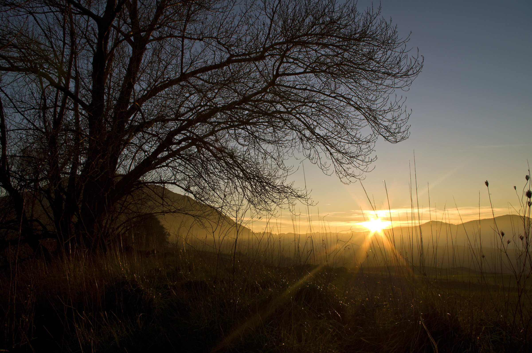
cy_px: 176
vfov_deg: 43.4
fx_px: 442
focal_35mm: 30
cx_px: 266
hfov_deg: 62.0
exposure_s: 1/160
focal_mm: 20
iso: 100
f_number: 11
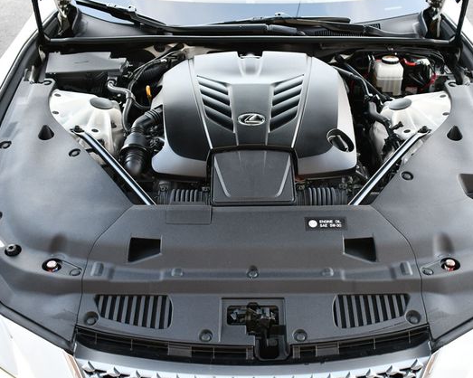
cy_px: 187
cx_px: 260
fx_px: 644
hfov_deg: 40.3
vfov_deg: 32.7
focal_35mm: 46
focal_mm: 20
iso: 640
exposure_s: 1/250
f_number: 3.5
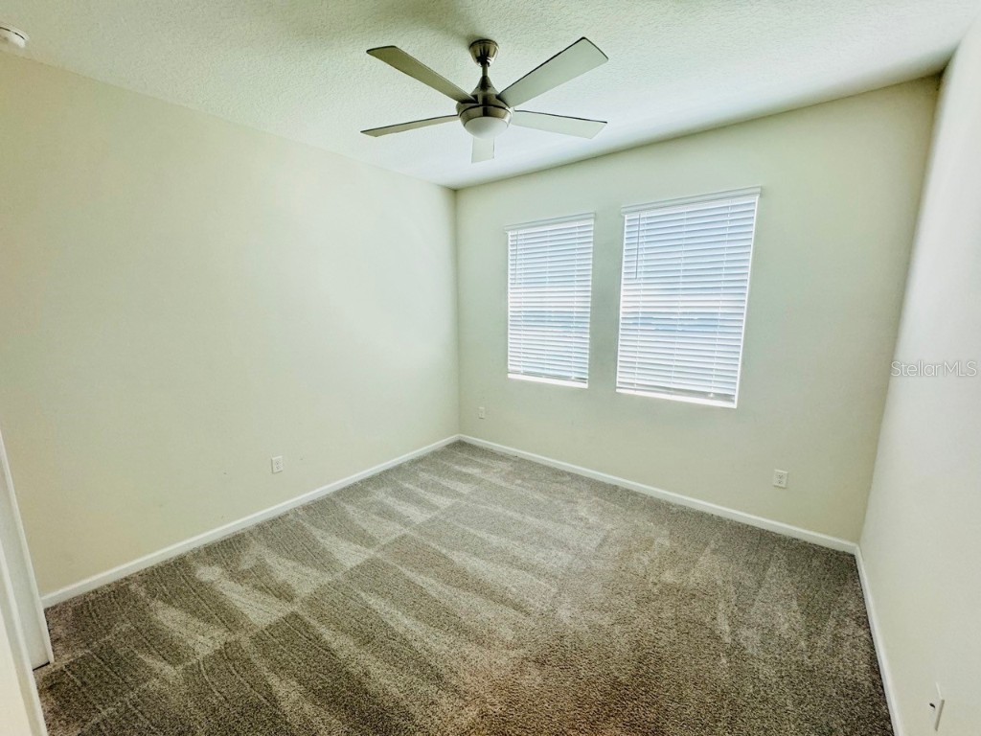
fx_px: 397
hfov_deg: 102.1
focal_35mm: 14
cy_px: 368
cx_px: 490
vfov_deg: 85.7
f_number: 2.2
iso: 250
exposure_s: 1/120
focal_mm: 2.22
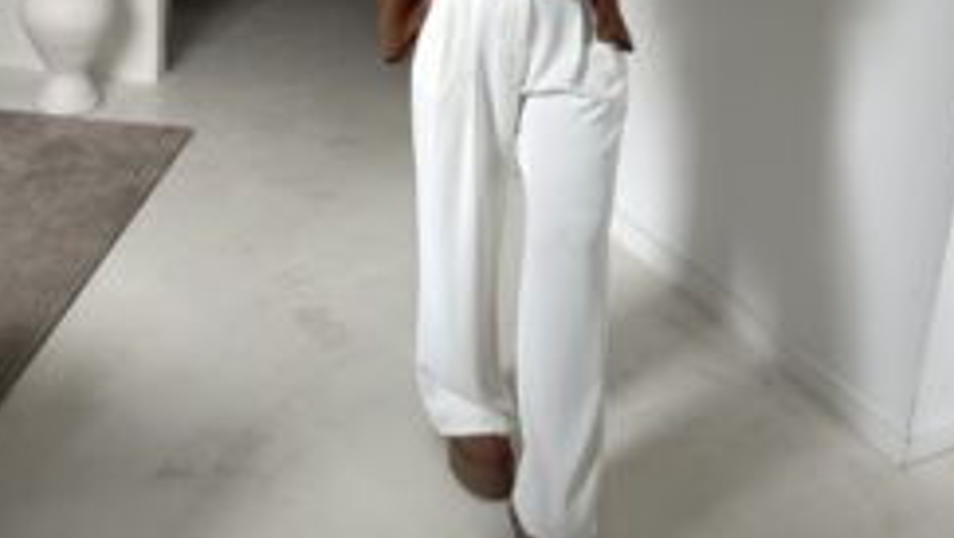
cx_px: 400
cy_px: -55
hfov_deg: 47.2
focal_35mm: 43
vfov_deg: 25.7
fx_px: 1088
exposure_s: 1/97
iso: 200
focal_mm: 6.76
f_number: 1.78
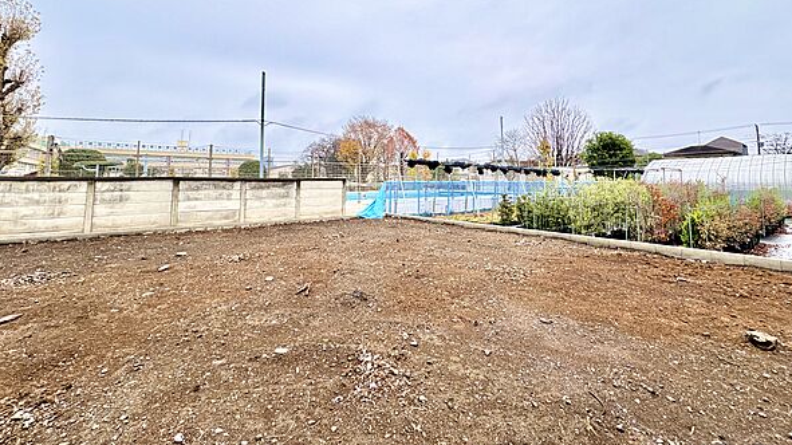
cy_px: 152
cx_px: 391
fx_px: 336
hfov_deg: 99.4
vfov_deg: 65.4
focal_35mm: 16
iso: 64
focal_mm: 2.22
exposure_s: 1/375
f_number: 2.2
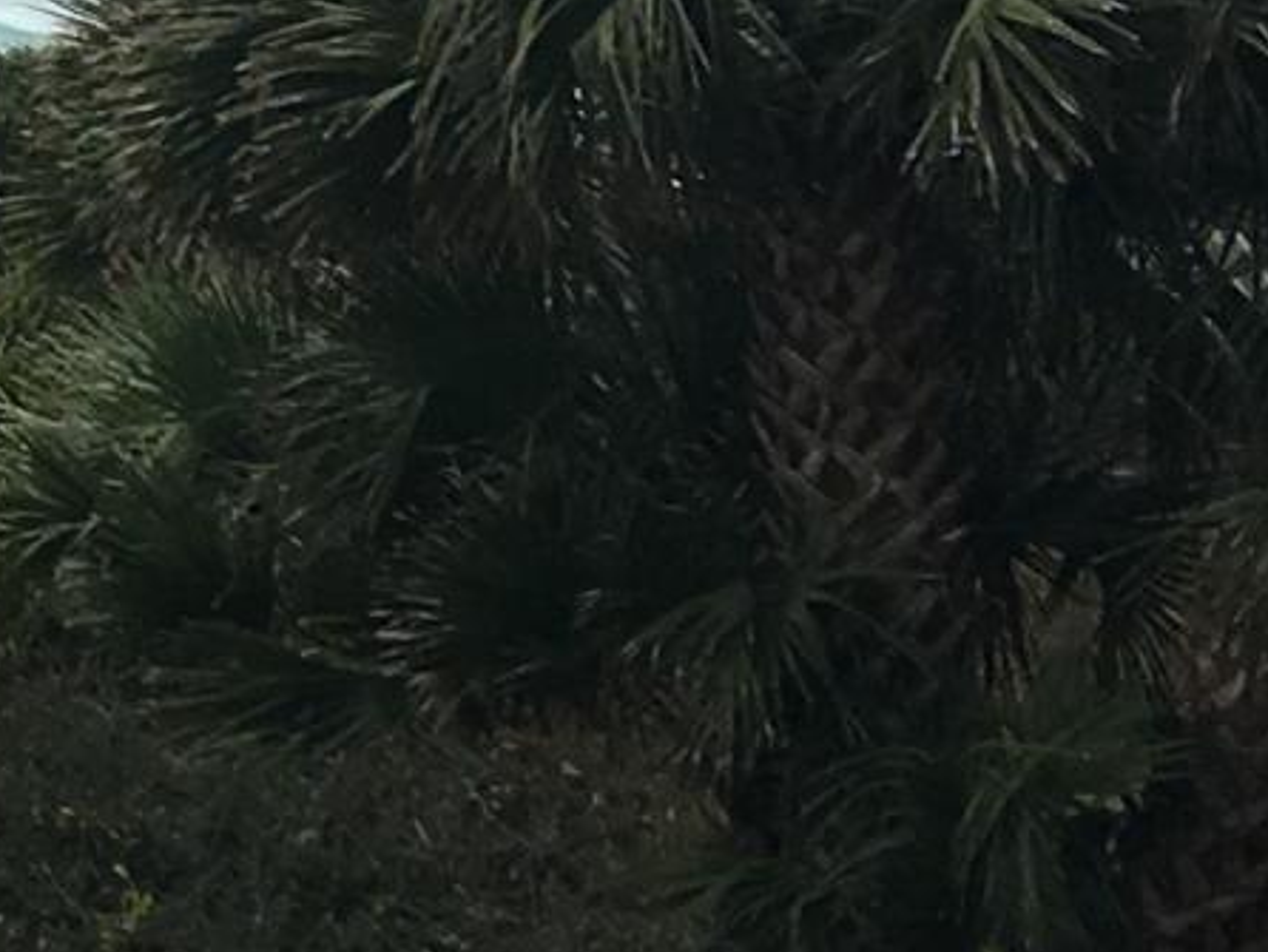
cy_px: -193
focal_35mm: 195
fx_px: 7147
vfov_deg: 7.6
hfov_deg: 9.1
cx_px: -1780
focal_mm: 4.15
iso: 25
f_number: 2.2
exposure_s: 1/1202
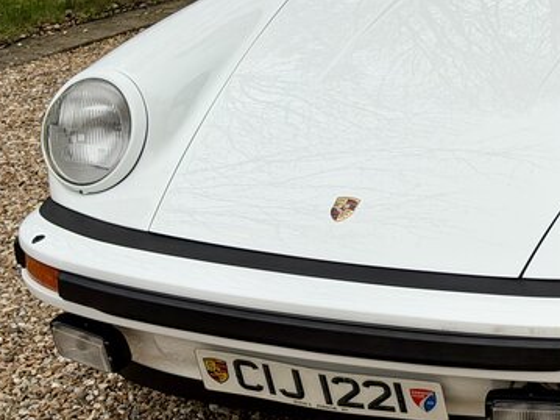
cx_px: 577
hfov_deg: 17.9
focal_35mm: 107
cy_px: 117
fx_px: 1730
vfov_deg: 13.8
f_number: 1.78
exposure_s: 1/121
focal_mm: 6.76
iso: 64
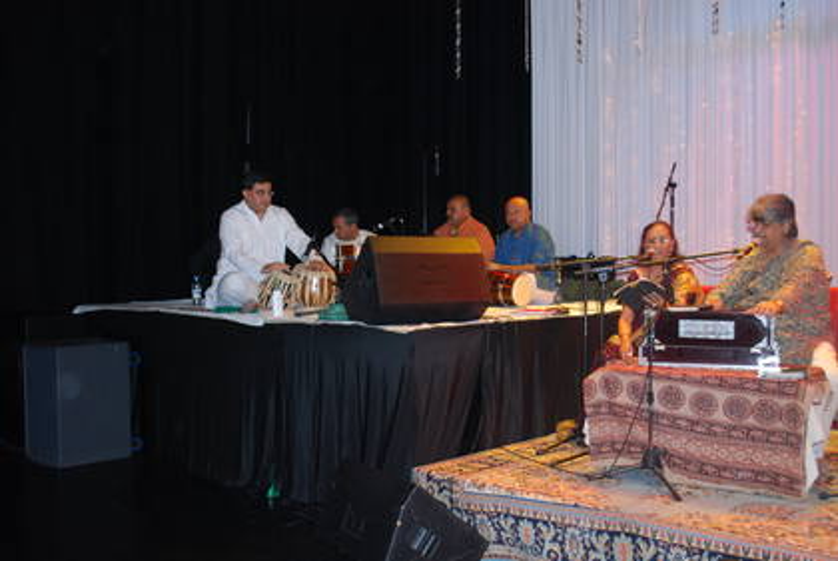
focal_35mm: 39
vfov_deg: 34.3
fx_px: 909
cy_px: 280
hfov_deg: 49.5
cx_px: 419
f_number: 4.2
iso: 450
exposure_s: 1/60
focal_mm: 26
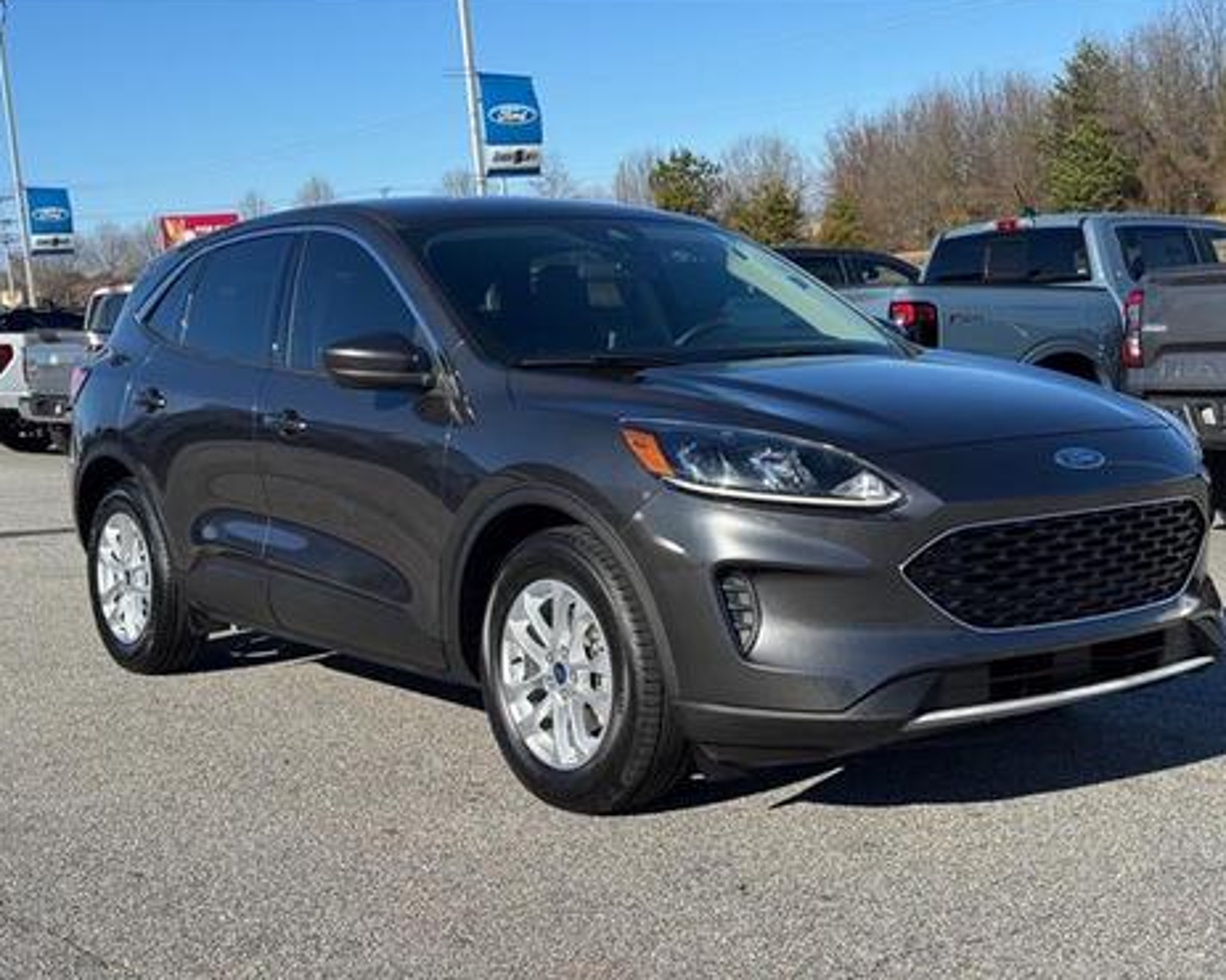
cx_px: 643
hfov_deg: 36.7
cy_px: 487
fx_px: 1850
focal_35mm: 51
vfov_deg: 29.7
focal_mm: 6.76
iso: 64
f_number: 1.78
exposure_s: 1/3425
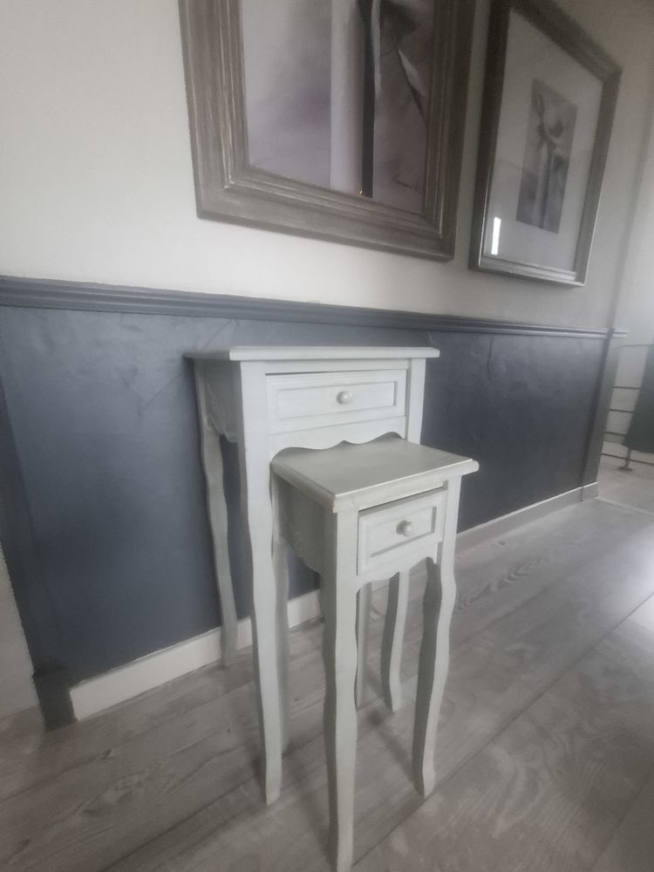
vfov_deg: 106.2
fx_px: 327
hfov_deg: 89.9
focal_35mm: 13
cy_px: 436
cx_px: 327
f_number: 2.2
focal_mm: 1.74
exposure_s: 1/20
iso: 400
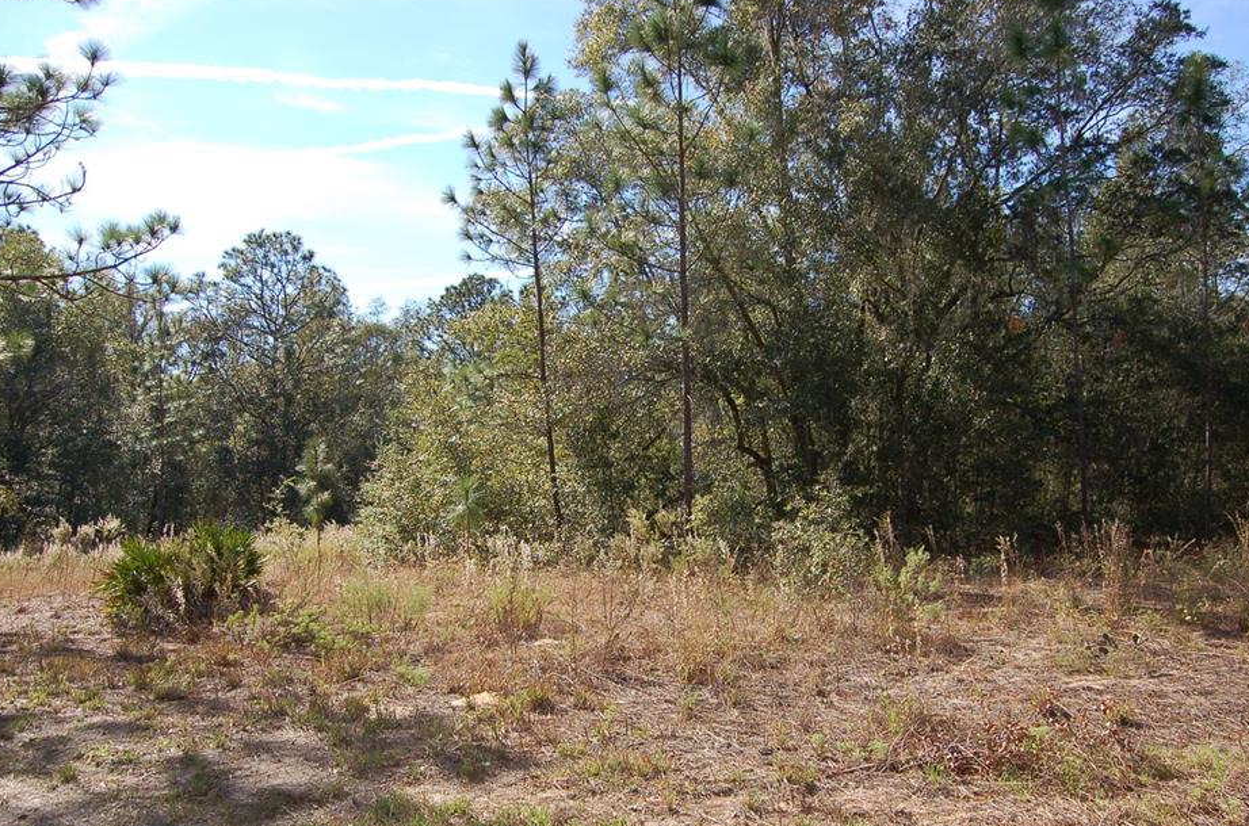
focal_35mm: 30
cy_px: 450
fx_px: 1038
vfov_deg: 43.4
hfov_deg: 62.0
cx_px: 650
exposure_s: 1/500
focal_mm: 18
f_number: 5.6
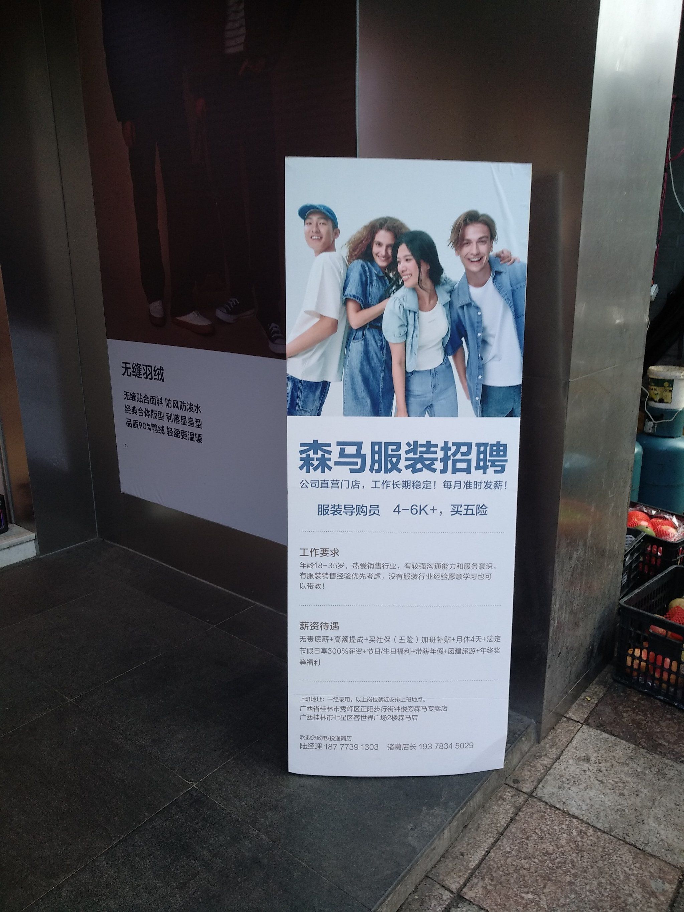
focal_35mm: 22
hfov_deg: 61.1
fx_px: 580
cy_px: 456
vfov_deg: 76.4
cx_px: 342
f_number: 2.2
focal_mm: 3.81
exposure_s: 1/100
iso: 100
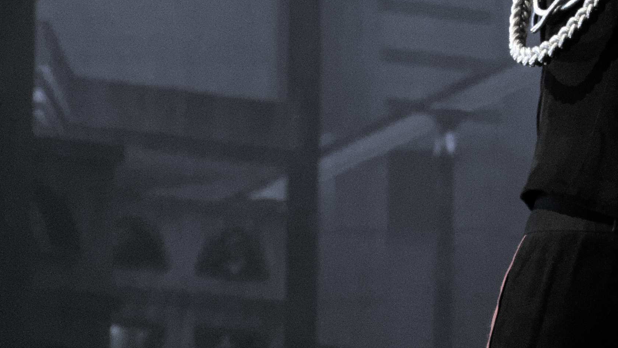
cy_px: -176
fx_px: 11275
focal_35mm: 688
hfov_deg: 3.1
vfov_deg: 1.8
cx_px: 700
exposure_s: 1/320
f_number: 4.5
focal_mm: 72
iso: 1600
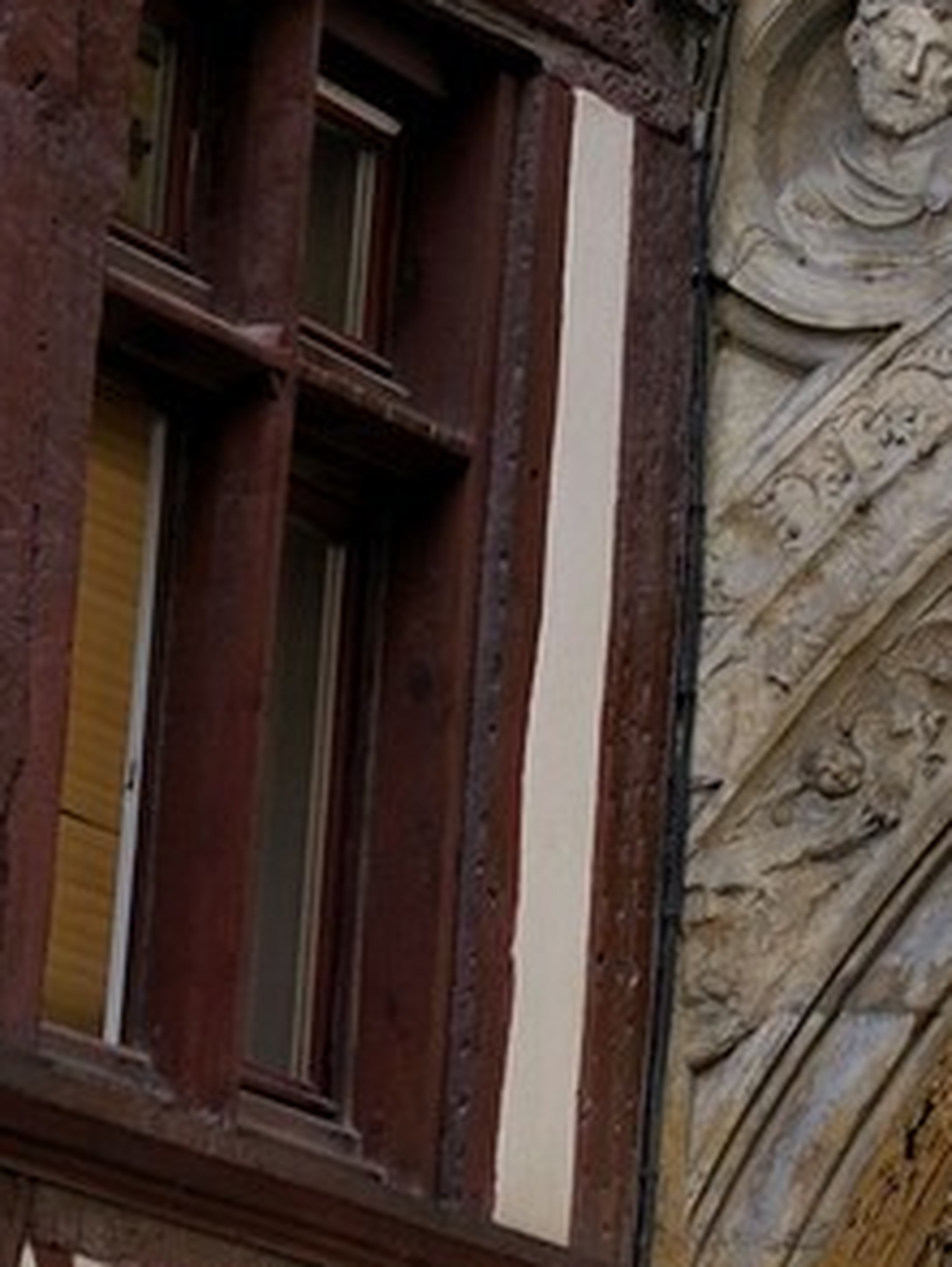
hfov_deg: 6.3
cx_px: 1689
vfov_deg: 8.4
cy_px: -806
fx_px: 8422
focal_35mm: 230
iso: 200
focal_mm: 44
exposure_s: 1/160
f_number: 5.6
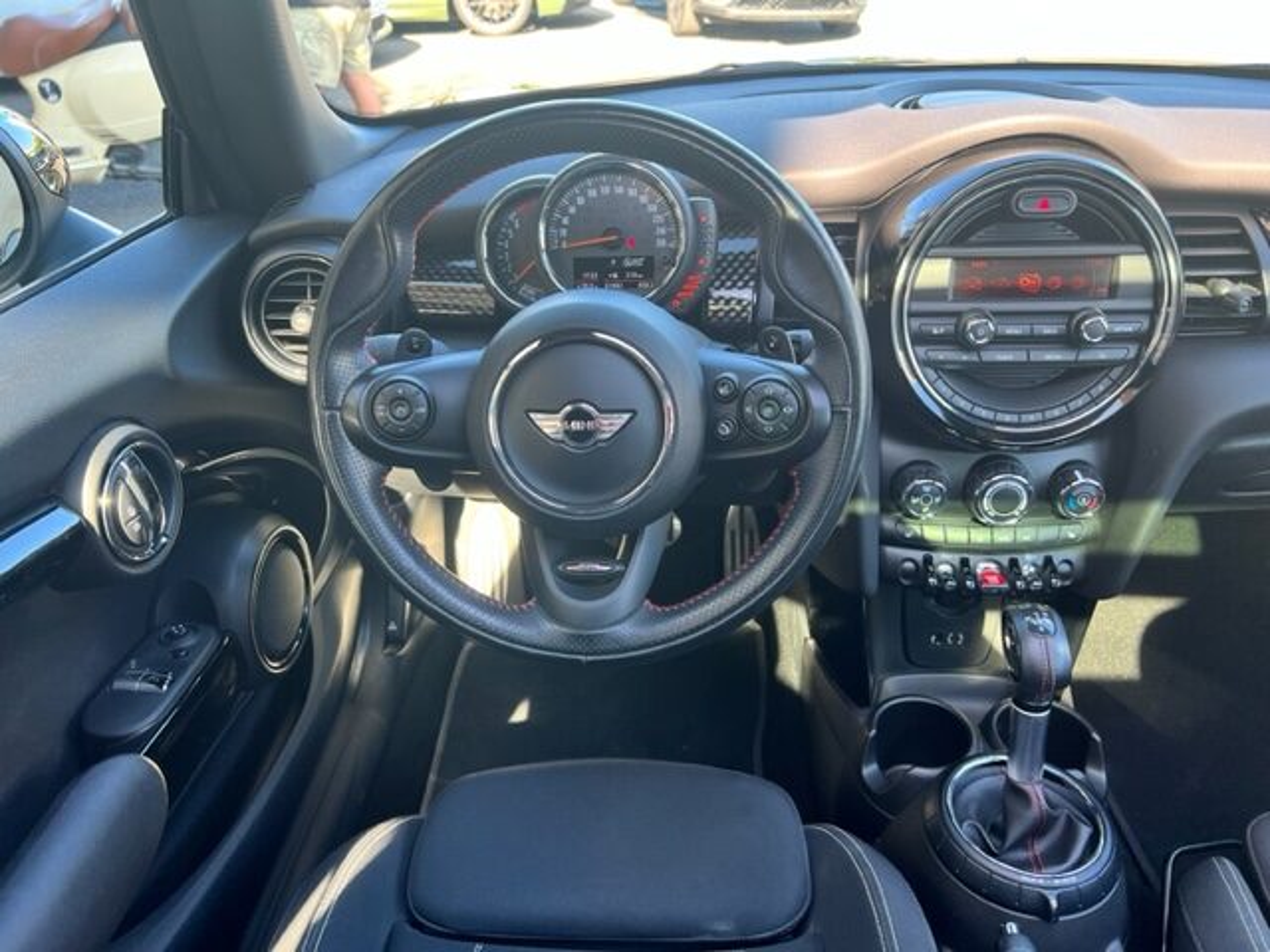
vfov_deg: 53.1
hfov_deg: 67.3
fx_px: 954
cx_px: 635
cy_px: 476
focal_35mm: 26
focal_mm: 5.7
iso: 100
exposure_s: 1/121
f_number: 1.5
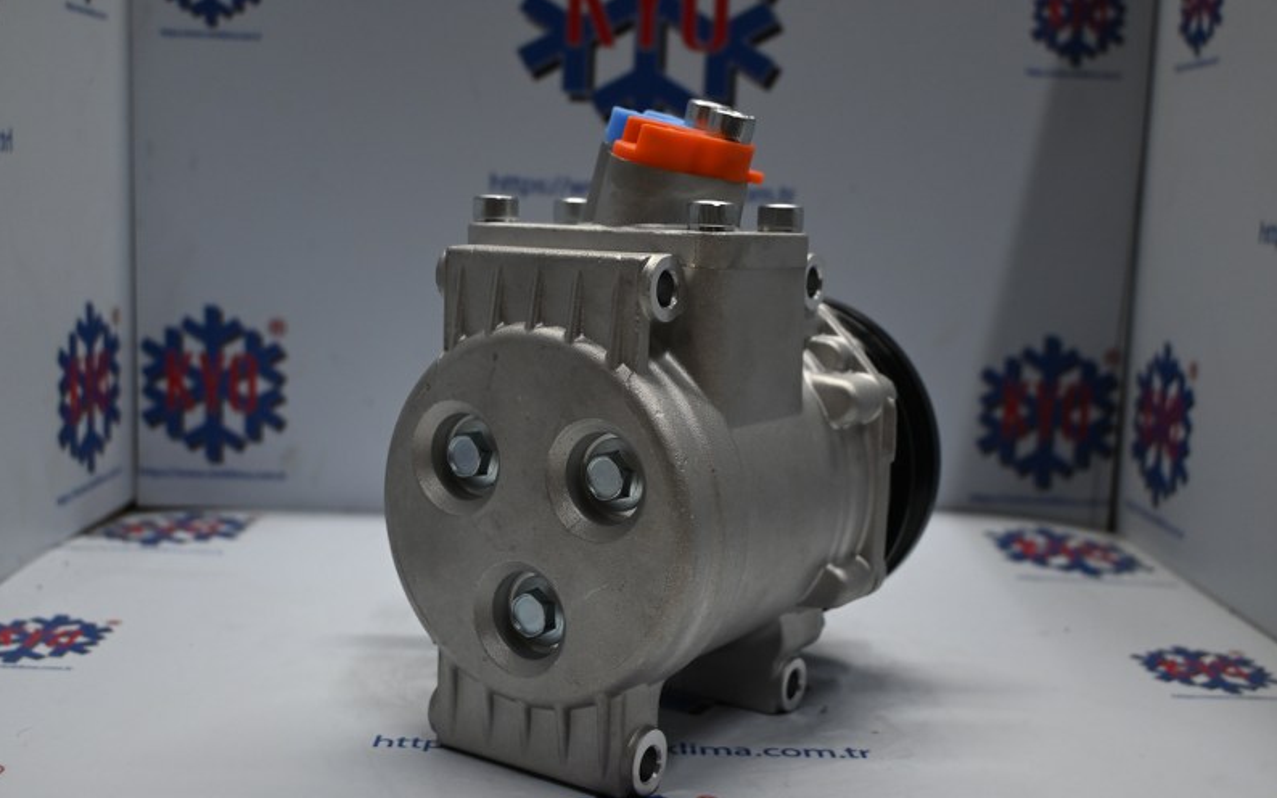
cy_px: 390
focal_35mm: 39
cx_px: 637
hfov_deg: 50.9
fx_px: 1340
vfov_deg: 33.1
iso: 640
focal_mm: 25
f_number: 4.2
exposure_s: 1/125
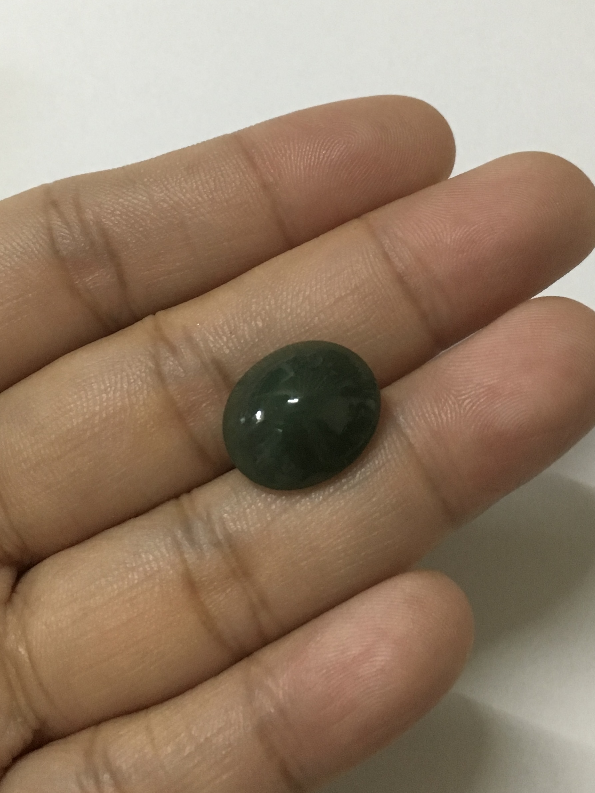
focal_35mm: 29
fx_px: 665
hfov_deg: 48.2
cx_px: 298
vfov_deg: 61.7
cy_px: 396
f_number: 2.2
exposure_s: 1/20
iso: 200
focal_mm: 4.15
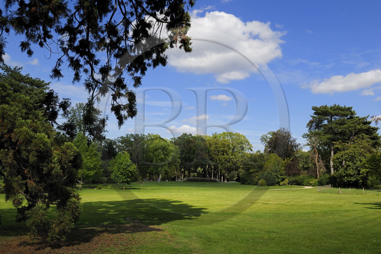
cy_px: 127
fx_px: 402
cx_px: 190
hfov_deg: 50.7
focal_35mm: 38
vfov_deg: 35.0
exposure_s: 1/160
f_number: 13
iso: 200
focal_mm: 38
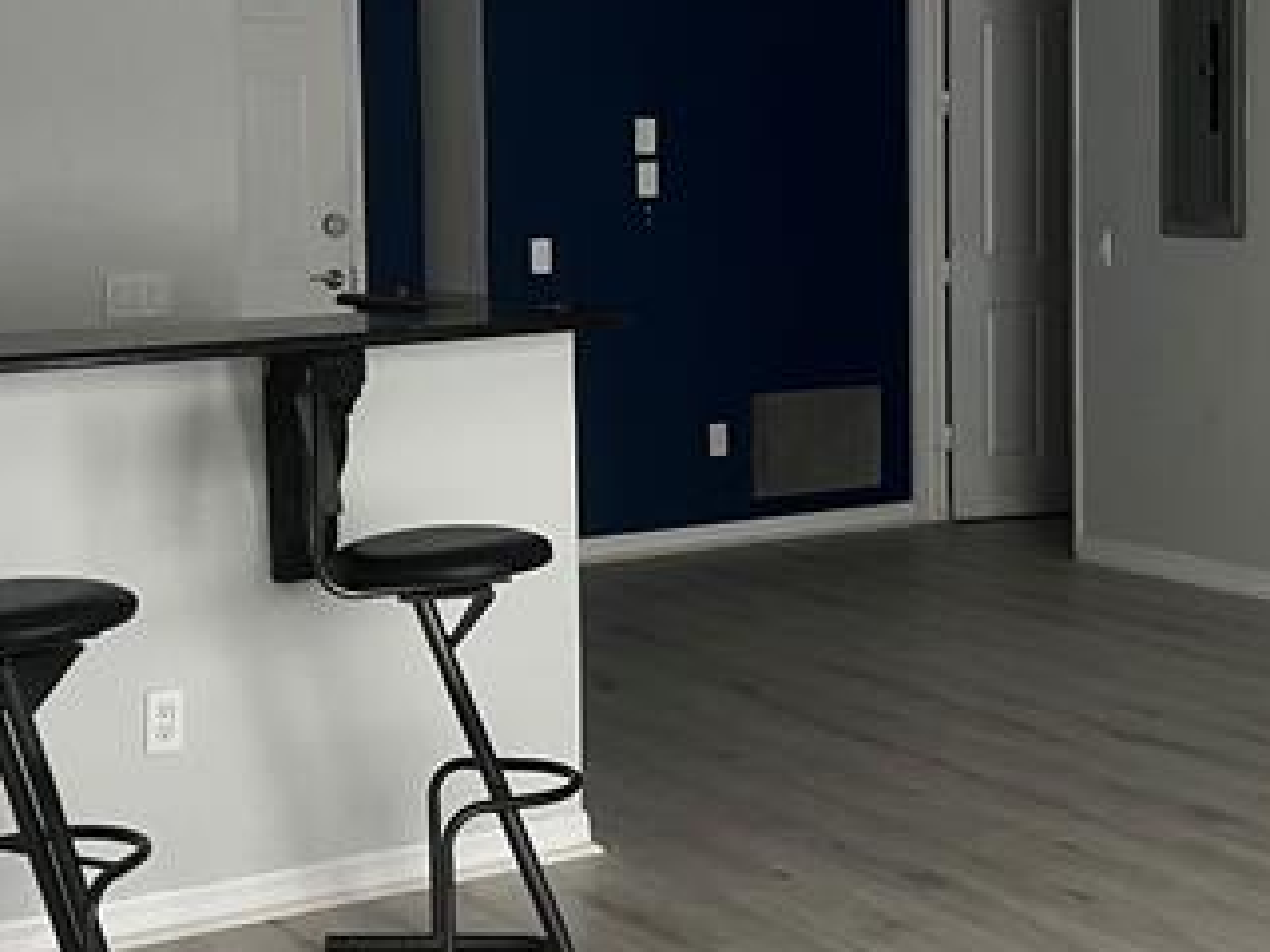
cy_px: 250
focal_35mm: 65
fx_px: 2385
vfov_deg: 22.4
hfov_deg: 29.8
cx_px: 687
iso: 640
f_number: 1.5
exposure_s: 1/37
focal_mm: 5.7
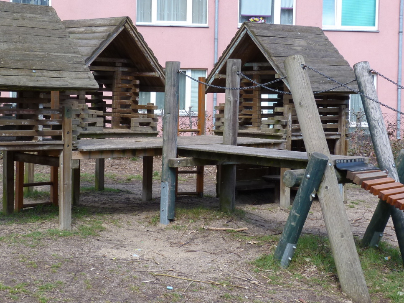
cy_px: 136
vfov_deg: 19.4
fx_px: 887
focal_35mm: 76
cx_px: 187
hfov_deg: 25.7
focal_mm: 8.7
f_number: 4
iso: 80
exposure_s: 1/160
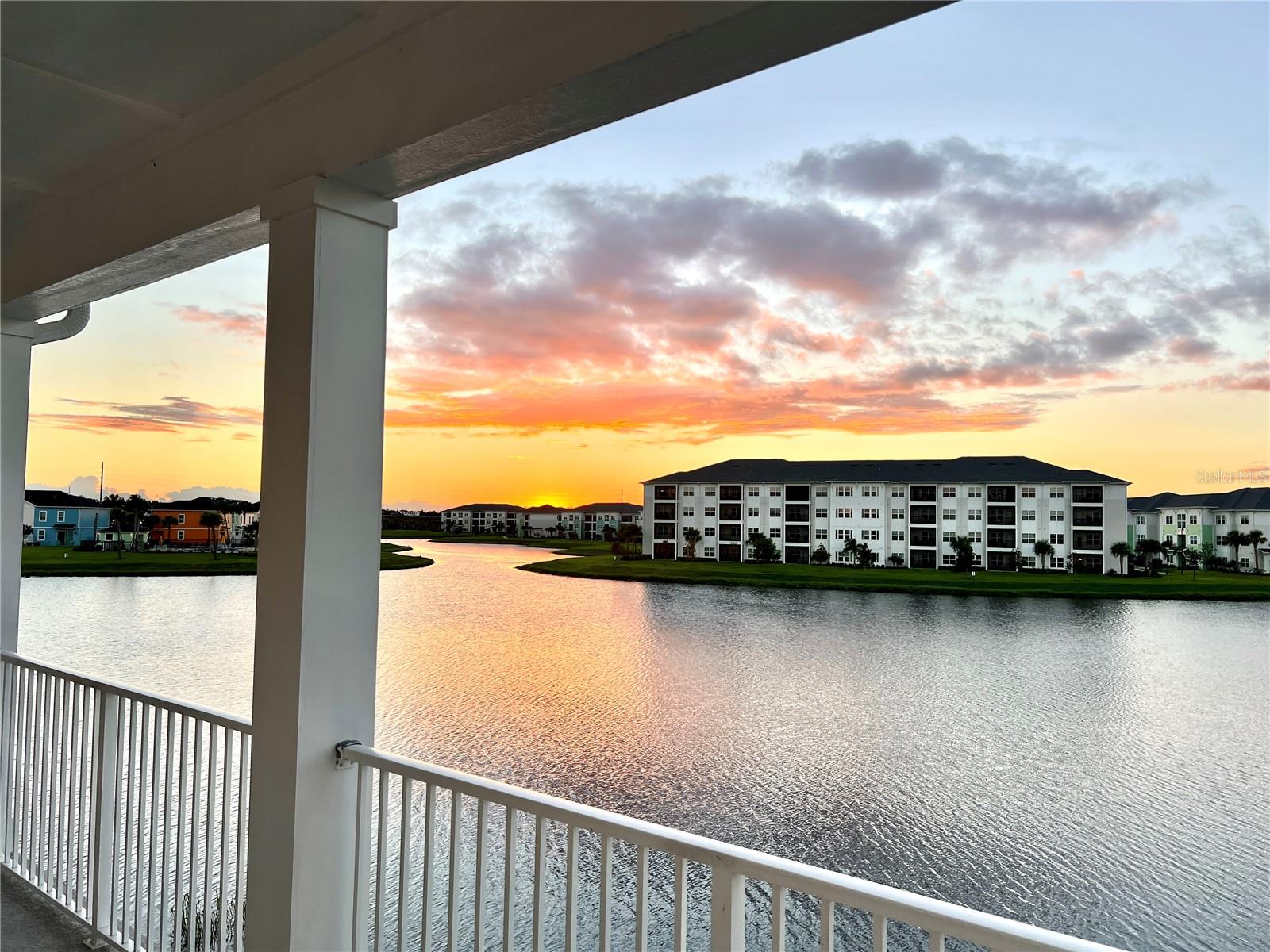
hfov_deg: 67.3
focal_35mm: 26
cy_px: 476
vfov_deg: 53.1
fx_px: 954
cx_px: 635
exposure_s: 1/628
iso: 50
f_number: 1.5
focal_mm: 5.7
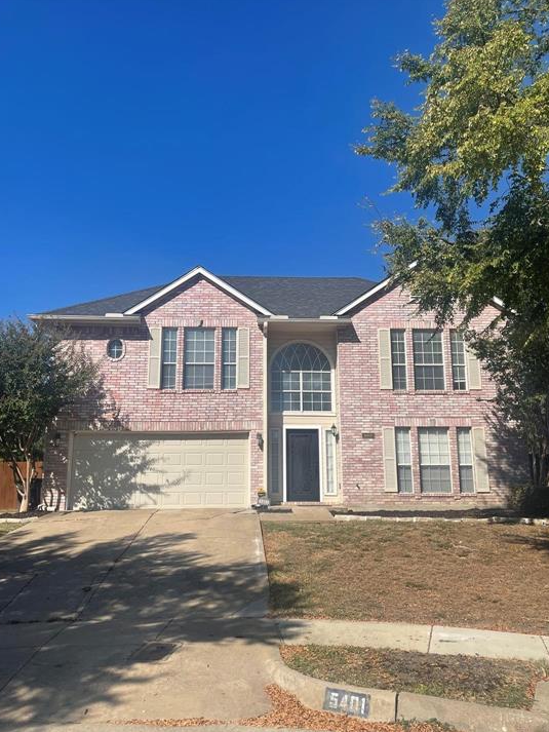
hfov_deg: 49.7
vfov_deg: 63.4
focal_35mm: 28
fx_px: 592
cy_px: 389
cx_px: 263
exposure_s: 1/5291
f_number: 1.6
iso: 32
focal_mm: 4.2
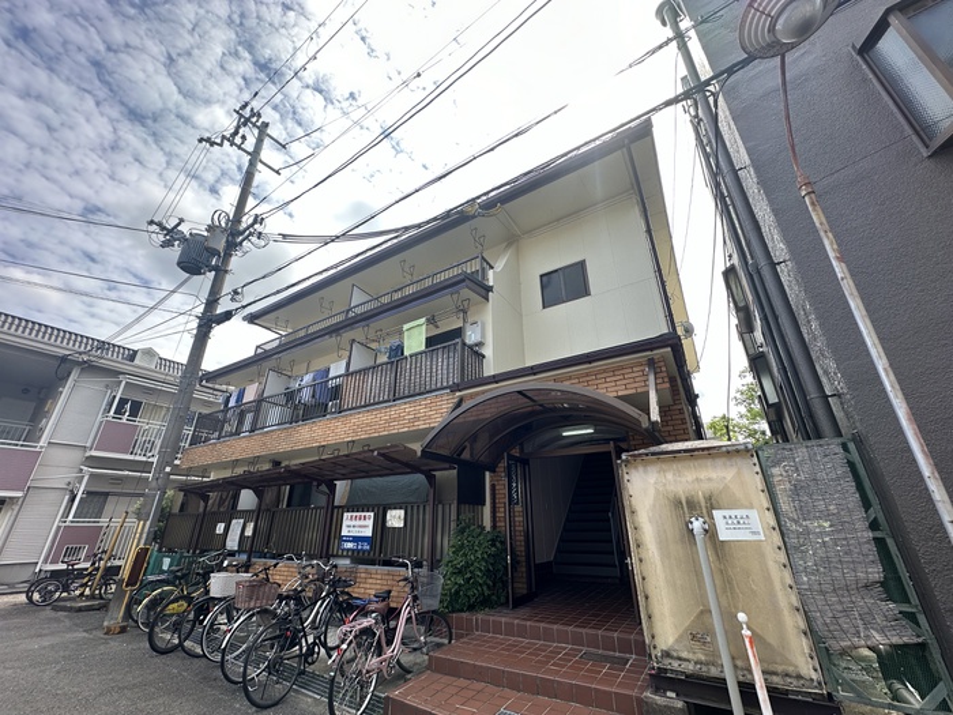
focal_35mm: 14
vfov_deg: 85.7
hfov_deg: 102.1
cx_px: 476
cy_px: 358
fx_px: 385
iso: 40
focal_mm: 2.22
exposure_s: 1/409
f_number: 2.2
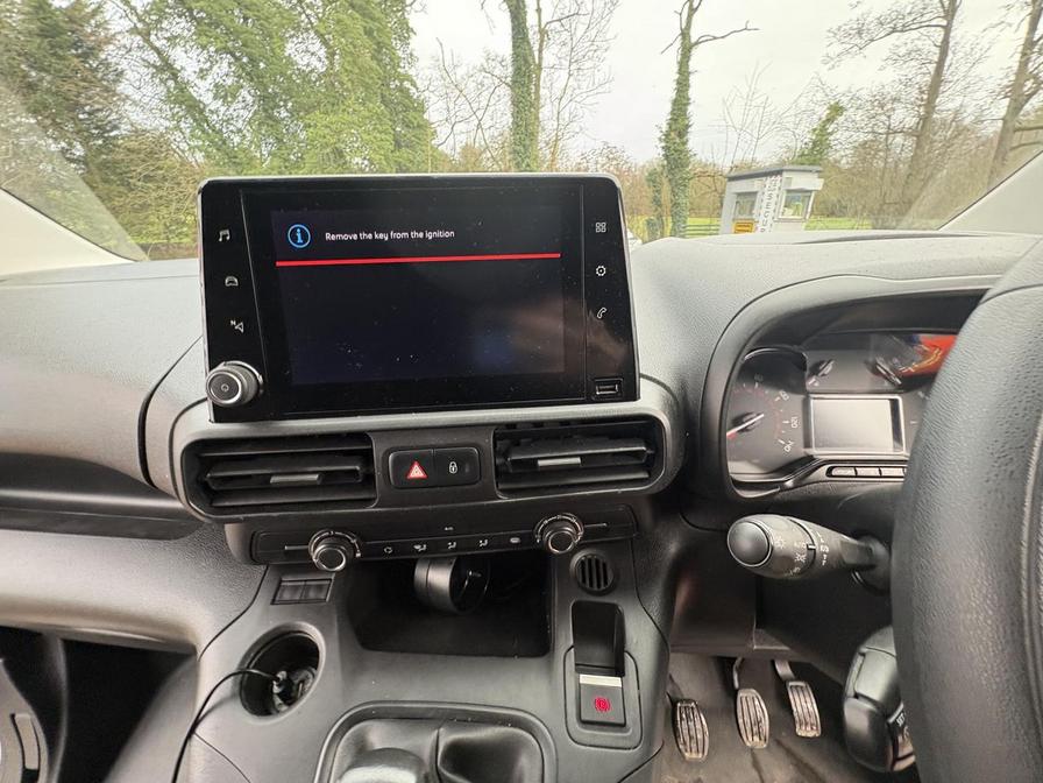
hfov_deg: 102.1
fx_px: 422
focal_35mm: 14
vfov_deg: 85.7
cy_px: 392
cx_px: 522
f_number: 2.2
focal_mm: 2.22
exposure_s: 1/60
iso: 320
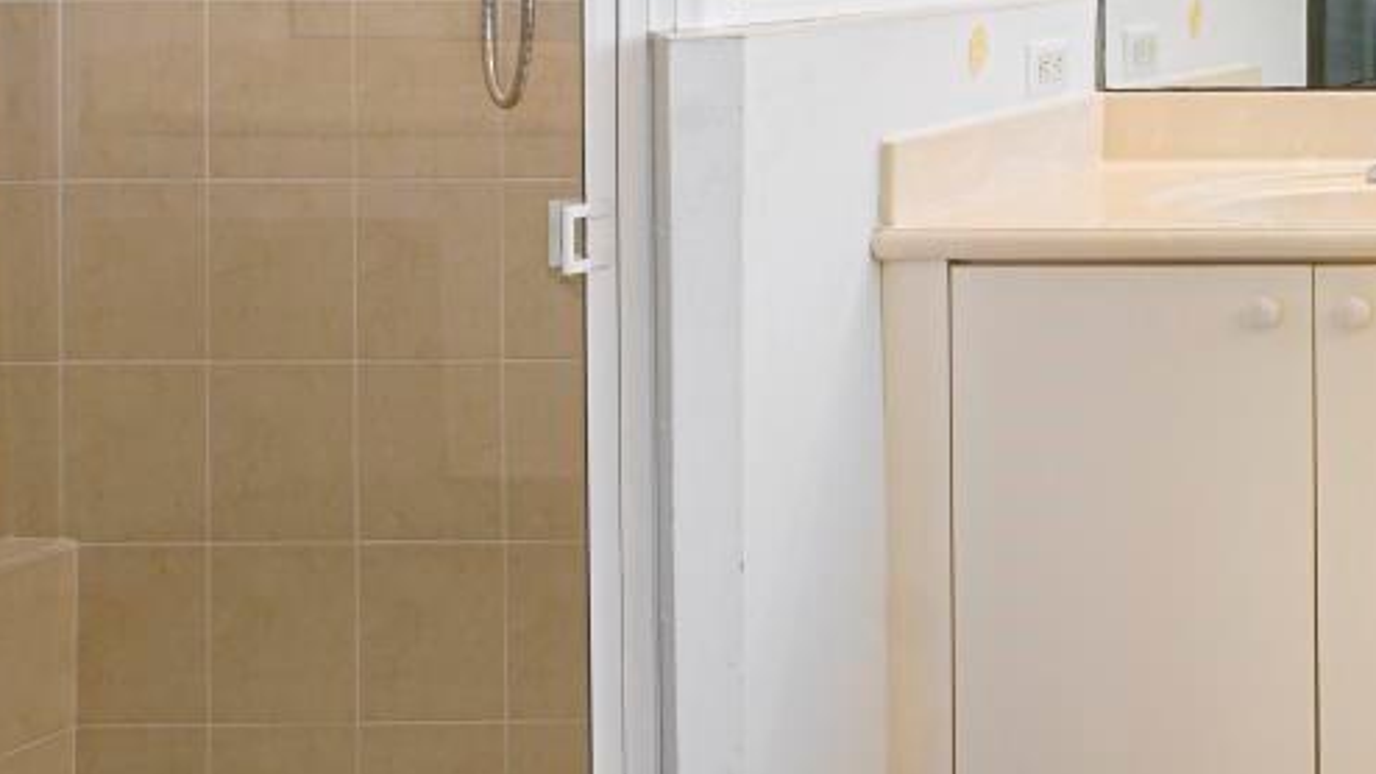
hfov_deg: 23.8
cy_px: -120
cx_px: 2248
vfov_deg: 18.7
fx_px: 2245
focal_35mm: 62
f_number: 8
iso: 200
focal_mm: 14.6
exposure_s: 1/3
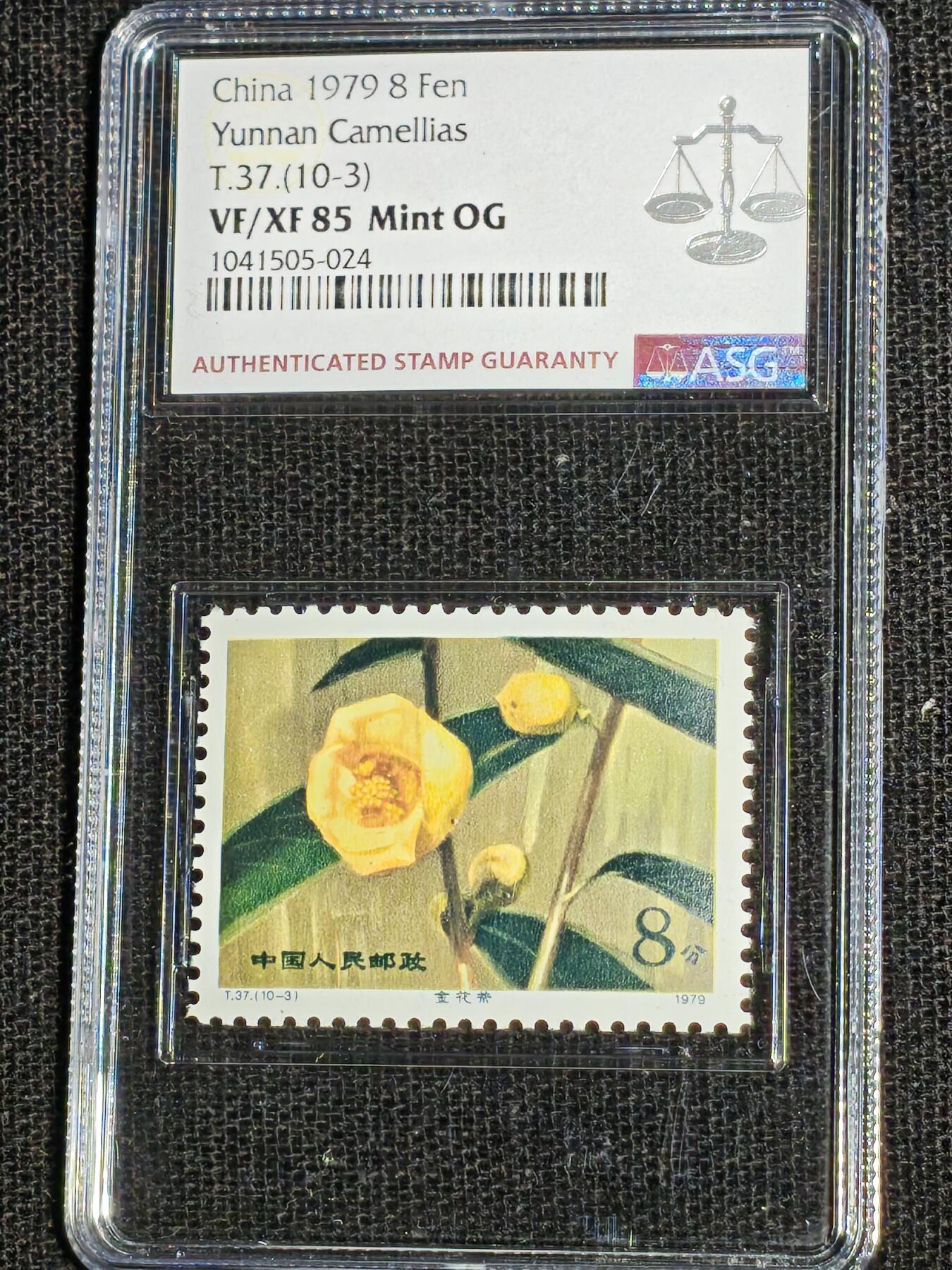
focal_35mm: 129
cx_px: 476
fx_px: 4730
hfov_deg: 11.5
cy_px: 635
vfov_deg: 15.3
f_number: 1.5
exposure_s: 1/429
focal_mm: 4.94
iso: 50
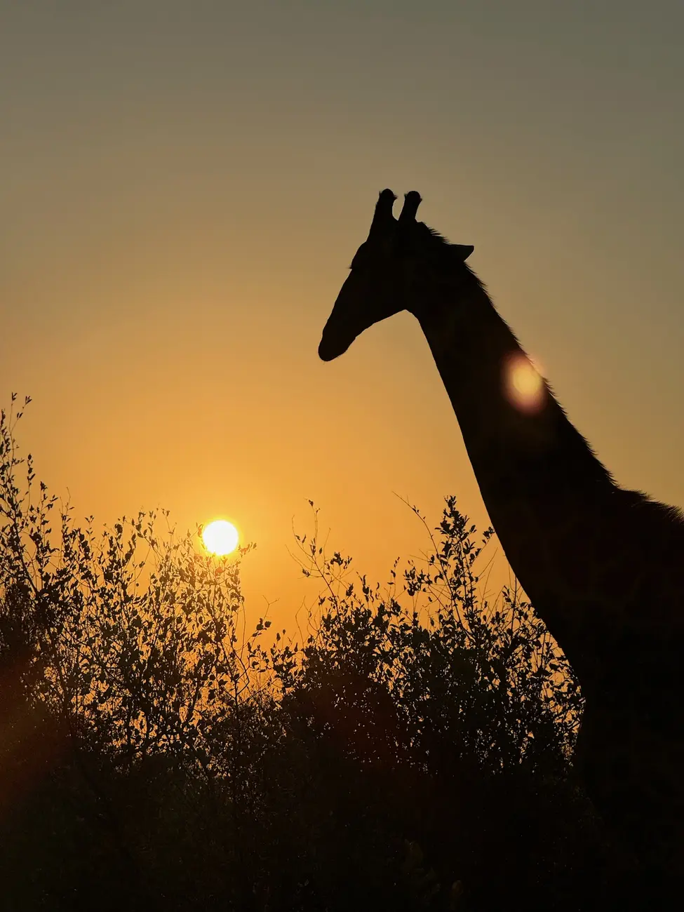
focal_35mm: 120
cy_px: 456
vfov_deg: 16.4
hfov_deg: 12.3
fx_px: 3162
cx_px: 342
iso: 40
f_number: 2.8
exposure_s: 1/6289
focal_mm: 15.66
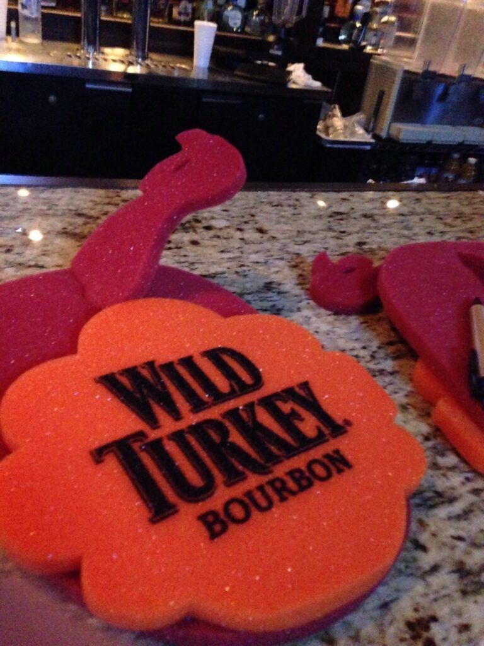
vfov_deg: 55.4
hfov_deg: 42.9
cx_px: 242
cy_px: 323
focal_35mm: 33
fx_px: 615
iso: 1250
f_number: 2.4
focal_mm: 4.12
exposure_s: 1/15
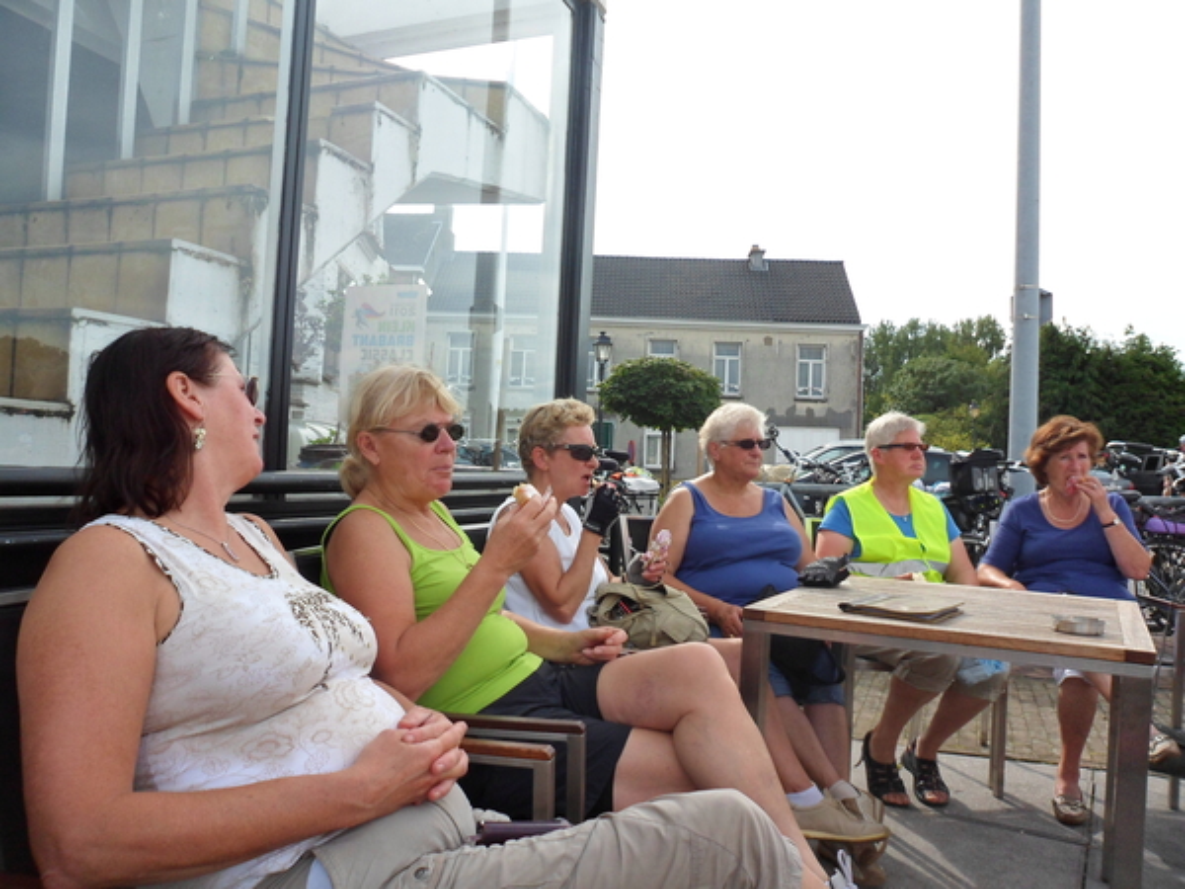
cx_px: 592
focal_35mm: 26
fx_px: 890
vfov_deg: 53.1
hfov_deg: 67.3
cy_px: 444
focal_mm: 4.9
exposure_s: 1/500
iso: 80
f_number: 3.3
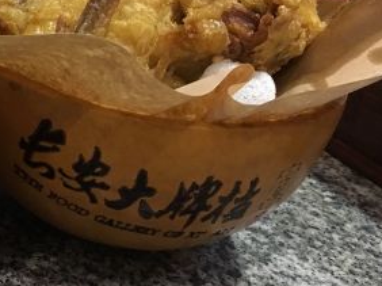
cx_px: -28
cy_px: 67
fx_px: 794
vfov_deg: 20.2
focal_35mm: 72
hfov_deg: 25.3
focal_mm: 4.15
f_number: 2.2
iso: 200
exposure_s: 1/17
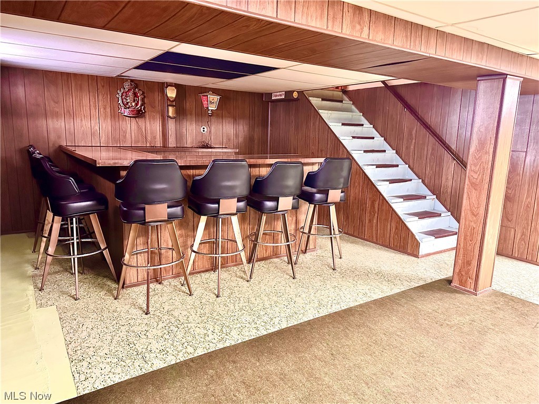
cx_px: 270
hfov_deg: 71.6
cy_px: 202
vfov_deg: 56.8
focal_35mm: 24
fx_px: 374
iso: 800
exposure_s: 1/40
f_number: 1.78
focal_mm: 6.86
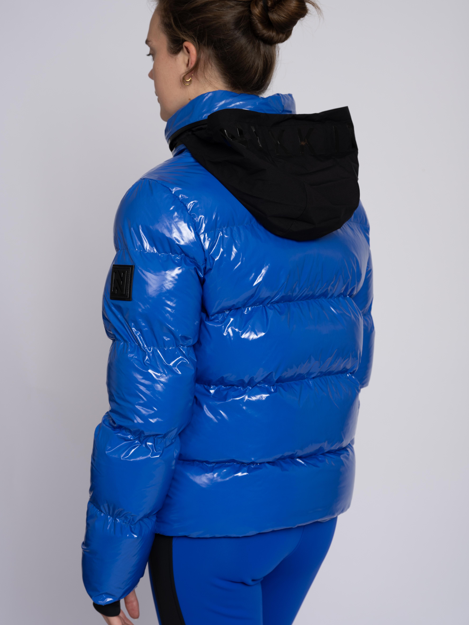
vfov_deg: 29.0
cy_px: 298
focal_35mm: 67
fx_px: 1210
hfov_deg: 21.9
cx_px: 231
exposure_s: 1/200
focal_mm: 61
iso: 125
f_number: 7.1
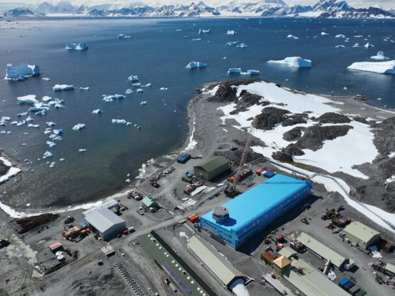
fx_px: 331
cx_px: 208
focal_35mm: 29
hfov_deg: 61.7
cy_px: 137
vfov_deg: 48.1
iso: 100
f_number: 2.8
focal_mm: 12.29
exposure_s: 1/4000
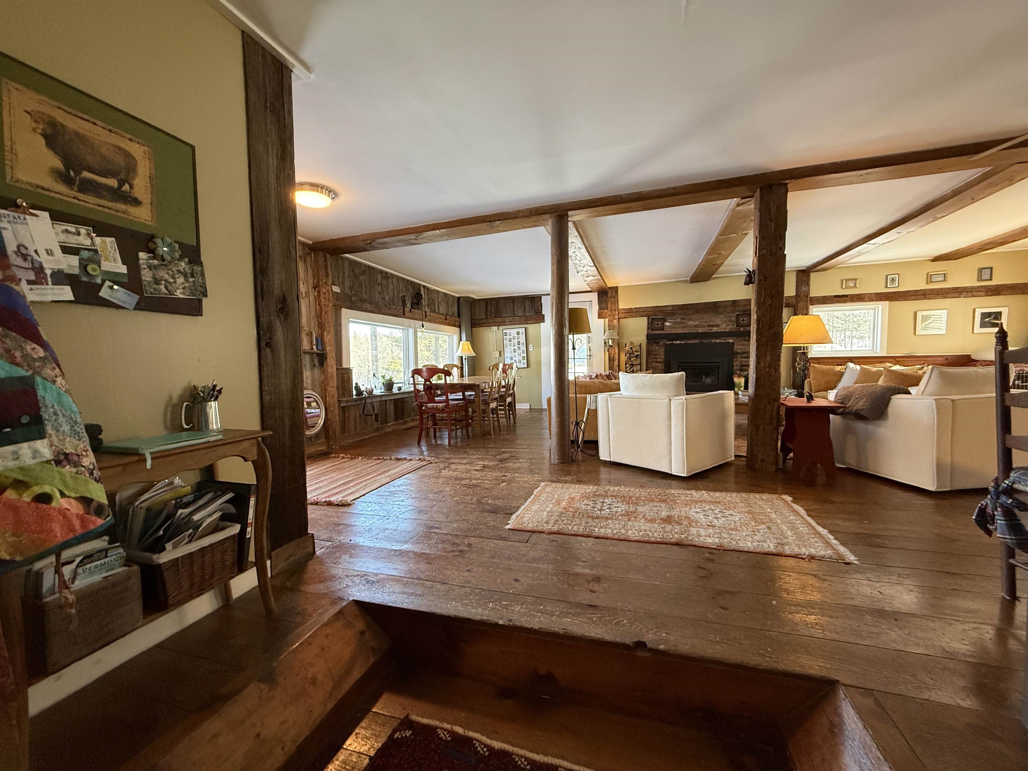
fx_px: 416
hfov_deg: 102.1
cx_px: 514
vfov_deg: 85.7
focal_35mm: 14
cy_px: 386
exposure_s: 1/120
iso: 500
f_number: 2.2
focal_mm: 2.22
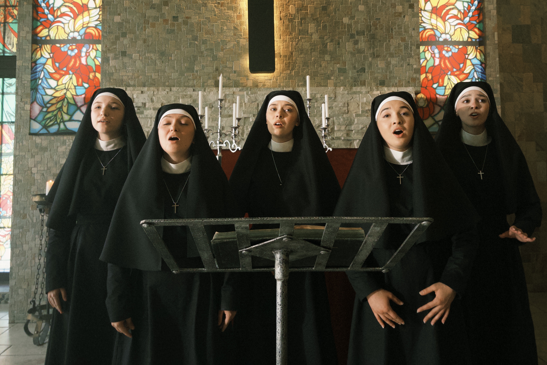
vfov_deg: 40.7
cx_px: 286
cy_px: 125
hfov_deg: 58.7
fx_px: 486
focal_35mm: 32
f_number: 1.6
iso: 125
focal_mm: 5.96
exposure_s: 1/100
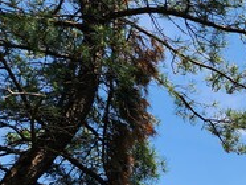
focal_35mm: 74
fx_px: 527
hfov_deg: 22.7
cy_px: 246
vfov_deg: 18.5
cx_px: 340
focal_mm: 6.4
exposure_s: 1/1167
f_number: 1.8
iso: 12
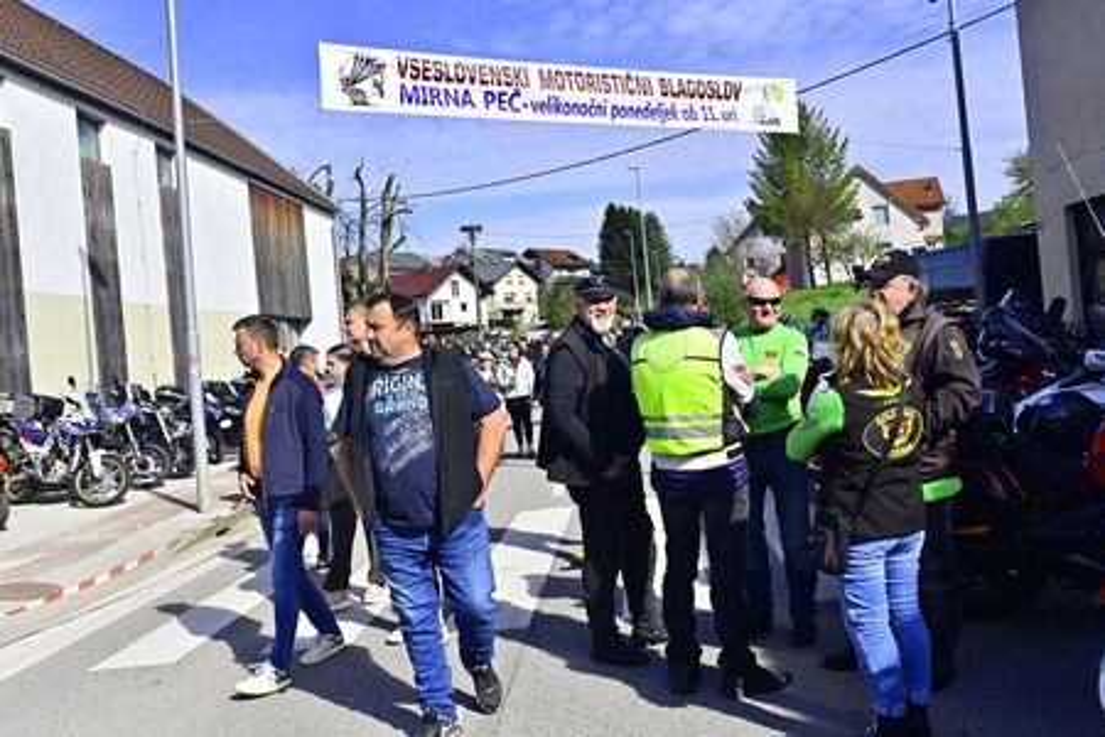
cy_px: 368
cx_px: 552
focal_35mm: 35
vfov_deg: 37.9
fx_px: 1074
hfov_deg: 54.4
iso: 1600
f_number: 11
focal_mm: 35
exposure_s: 1/5000
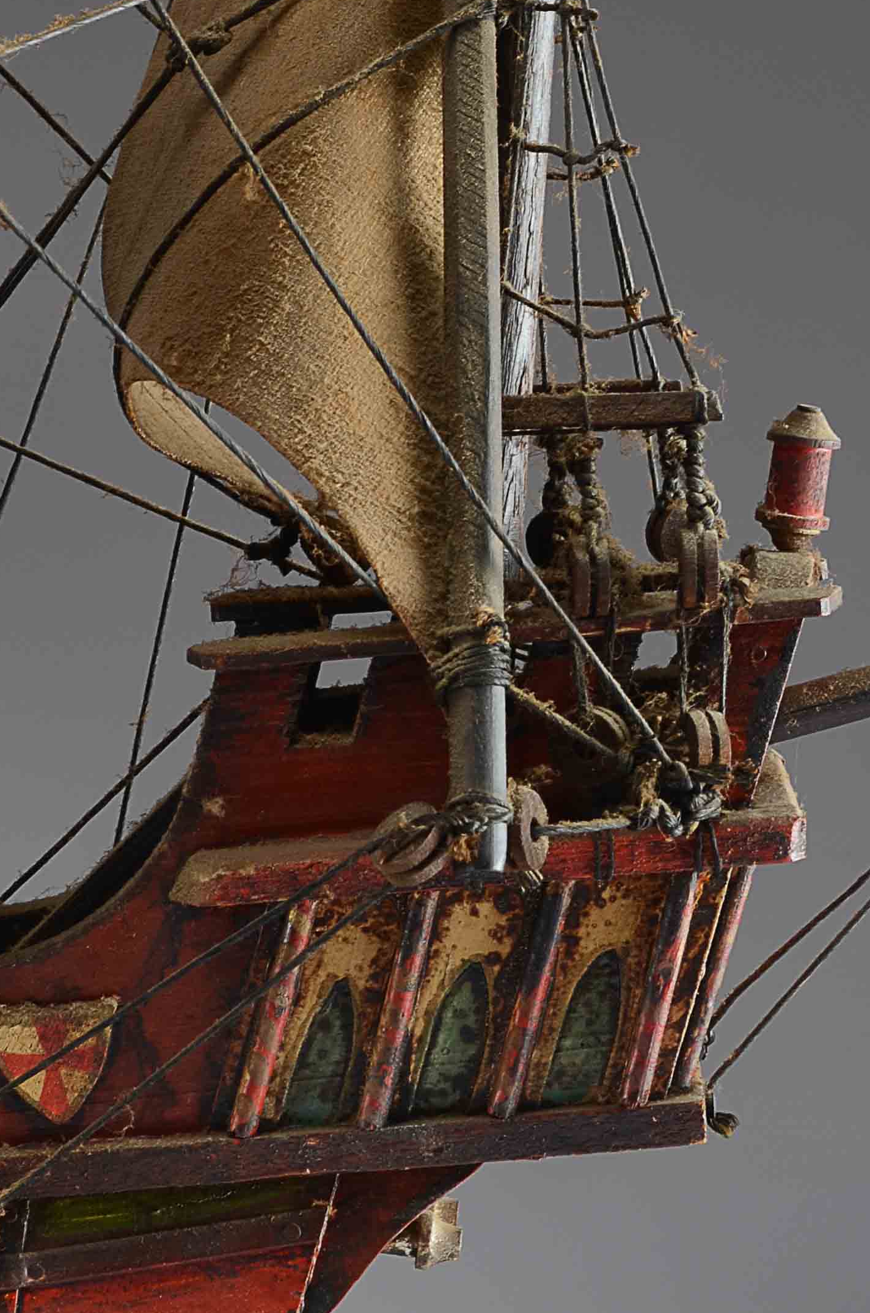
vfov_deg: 18.6
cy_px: 529
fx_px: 4005
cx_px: 367
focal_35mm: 110
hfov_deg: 12.4
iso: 100
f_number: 9
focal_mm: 32
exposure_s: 1/80
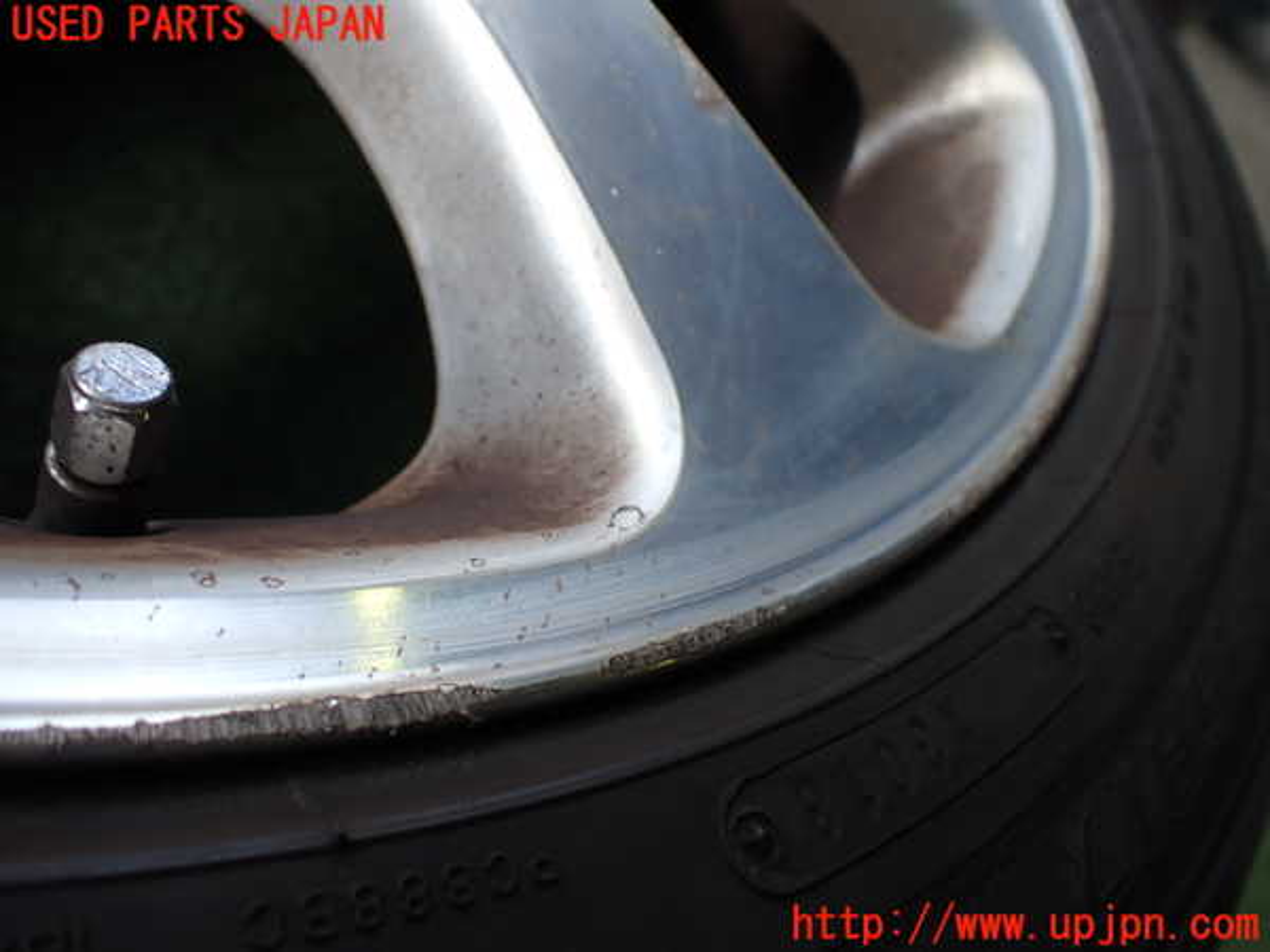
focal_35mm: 30
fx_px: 1101
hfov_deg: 60.0
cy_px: 476
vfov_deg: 46.8
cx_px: 635
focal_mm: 5.4
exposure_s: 1/160
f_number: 2.3
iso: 100
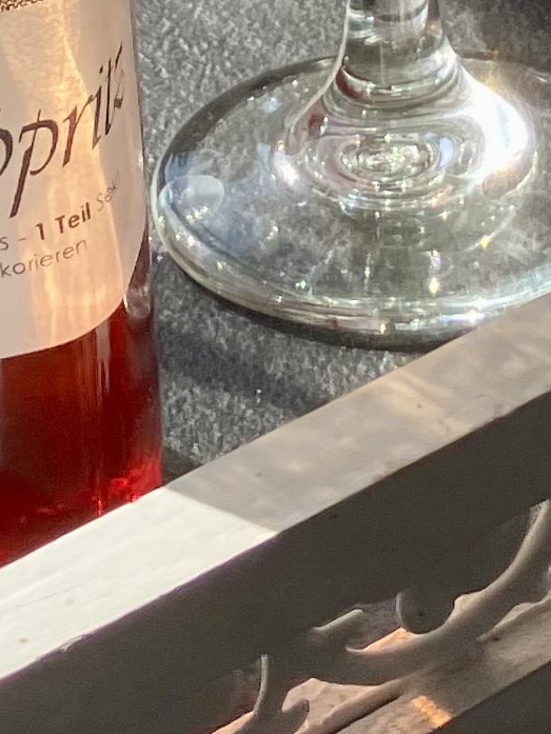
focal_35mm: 162
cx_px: 342
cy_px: -712
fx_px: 3437
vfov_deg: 11.1
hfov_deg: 9.2
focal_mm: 3.99
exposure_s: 1/1104
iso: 32
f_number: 1.8
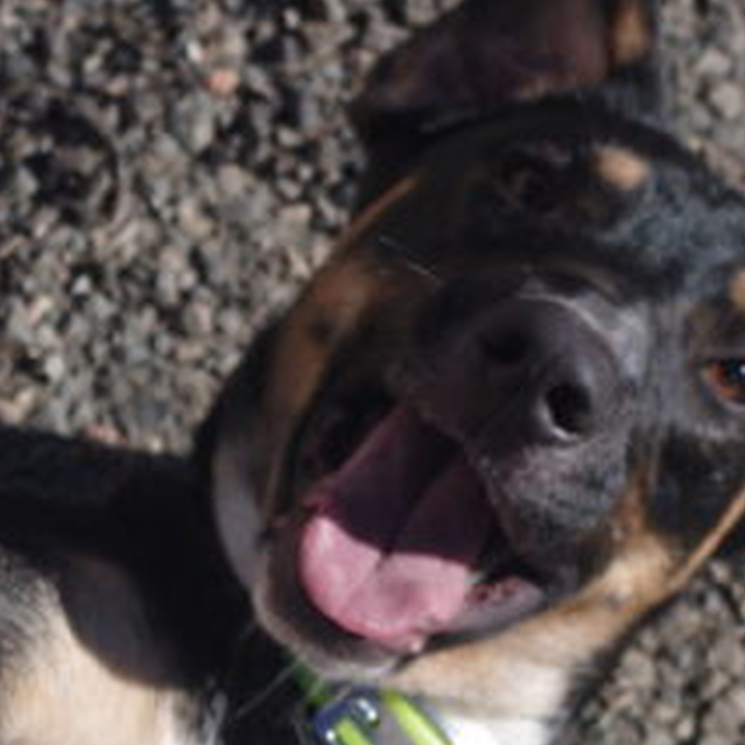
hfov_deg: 7.9
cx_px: 183
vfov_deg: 7.9
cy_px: 580
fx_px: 5381
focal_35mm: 221
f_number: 7.1
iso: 200
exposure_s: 1/800
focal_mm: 47.5
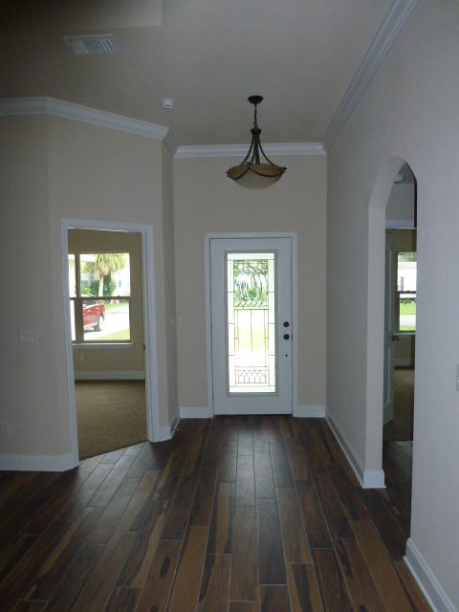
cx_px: 230
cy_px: 306
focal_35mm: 24
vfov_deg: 71.6
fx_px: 424
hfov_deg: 56.8
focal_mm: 4.3
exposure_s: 1/60
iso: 250
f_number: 3.3
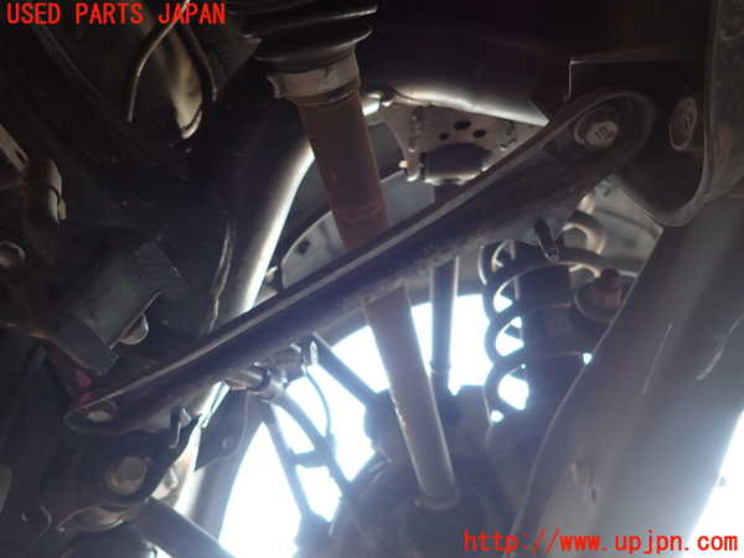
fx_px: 537
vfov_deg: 54.9
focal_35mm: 25
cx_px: 372
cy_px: 279
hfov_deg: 69.4
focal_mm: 4.5
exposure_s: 1/40
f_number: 2
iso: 200
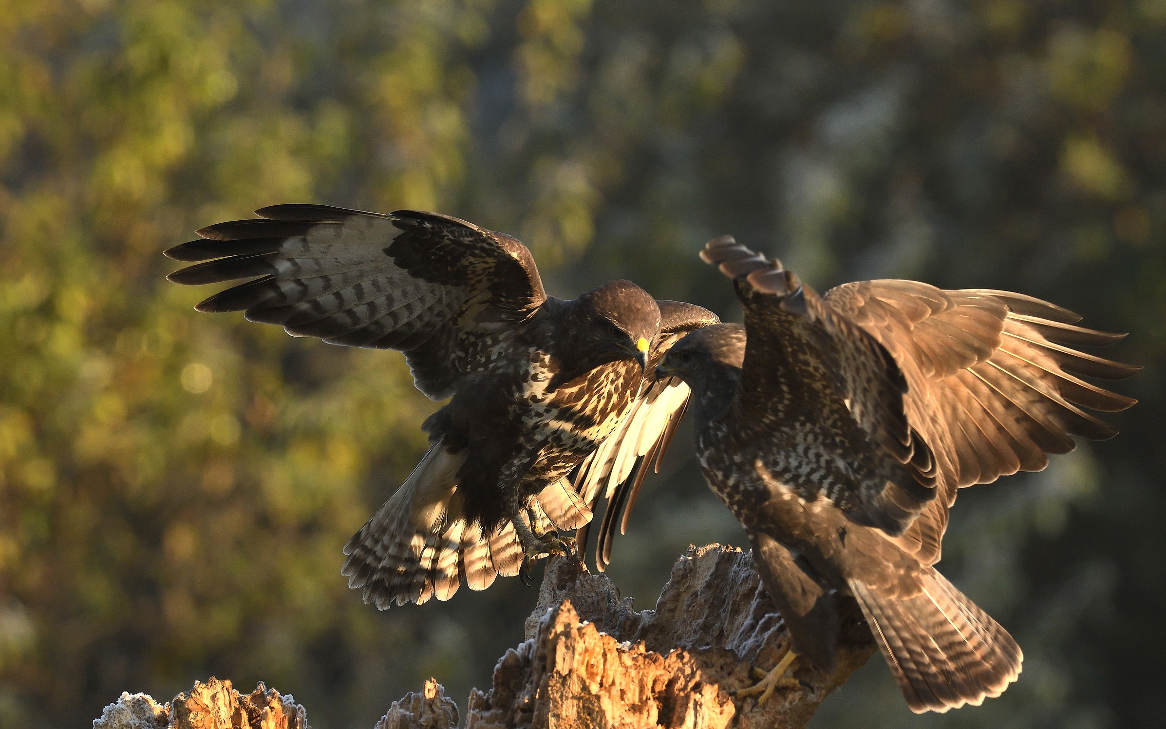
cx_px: 583
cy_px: 373
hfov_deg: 3.4
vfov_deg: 2.1
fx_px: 19479
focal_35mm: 613
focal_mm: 400
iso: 1000
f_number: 7.1
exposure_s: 1/1000
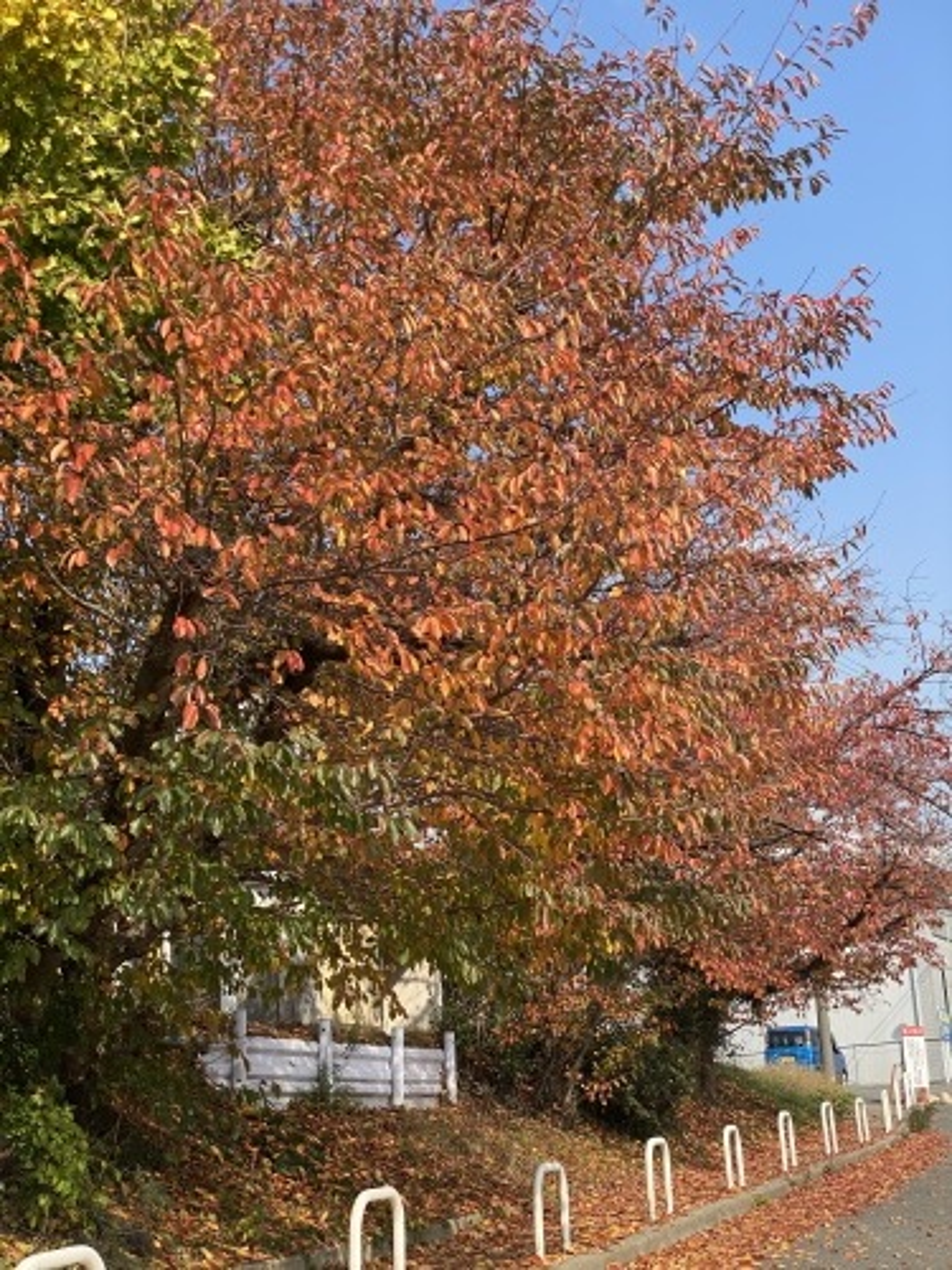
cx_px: 476
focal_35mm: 52
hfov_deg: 28.0
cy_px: 635
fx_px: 1907
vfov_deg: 36.8
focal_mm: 6
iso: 20
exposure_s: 1/1020
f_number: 2
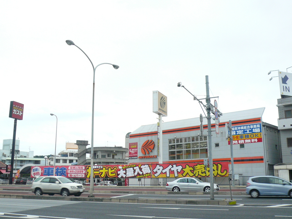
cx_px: 146
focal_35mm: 36
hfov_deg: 51.4
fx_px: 304
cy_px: 110
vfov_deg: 39.7
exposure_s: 1/125
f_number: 8
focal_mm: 4.6
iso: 100
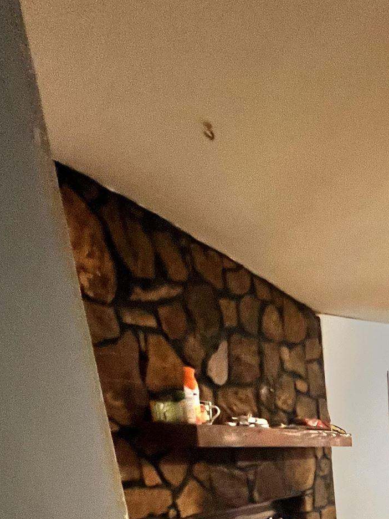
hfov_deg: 35.5
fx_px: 479
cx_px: 457
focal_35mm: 32
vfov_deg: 40.4
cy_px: 620
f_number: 1.8
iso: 800
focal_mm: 1.57
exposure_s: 1/60
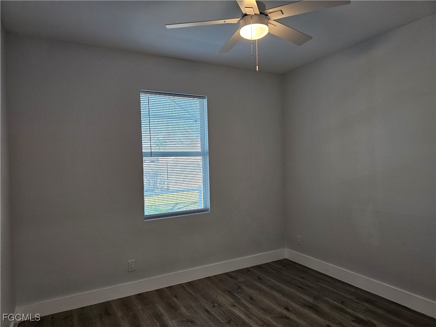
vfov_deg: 58.9
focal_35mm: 23
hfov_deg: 73.9
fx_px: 290
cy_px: 164
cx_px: 218
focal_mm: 6.3
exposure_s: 1/207
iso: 250
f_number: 1.7
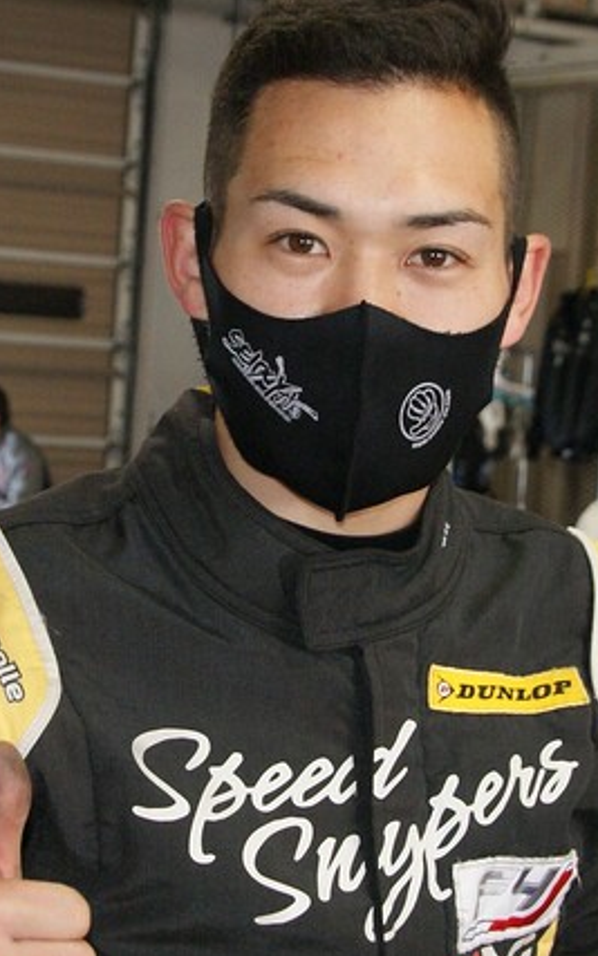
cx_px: 461
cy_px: 484
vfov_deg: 30.6
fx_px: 1746
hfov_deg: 19.3
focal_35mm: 67
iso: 400
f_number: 5.6
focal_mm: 26
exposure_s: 1/60
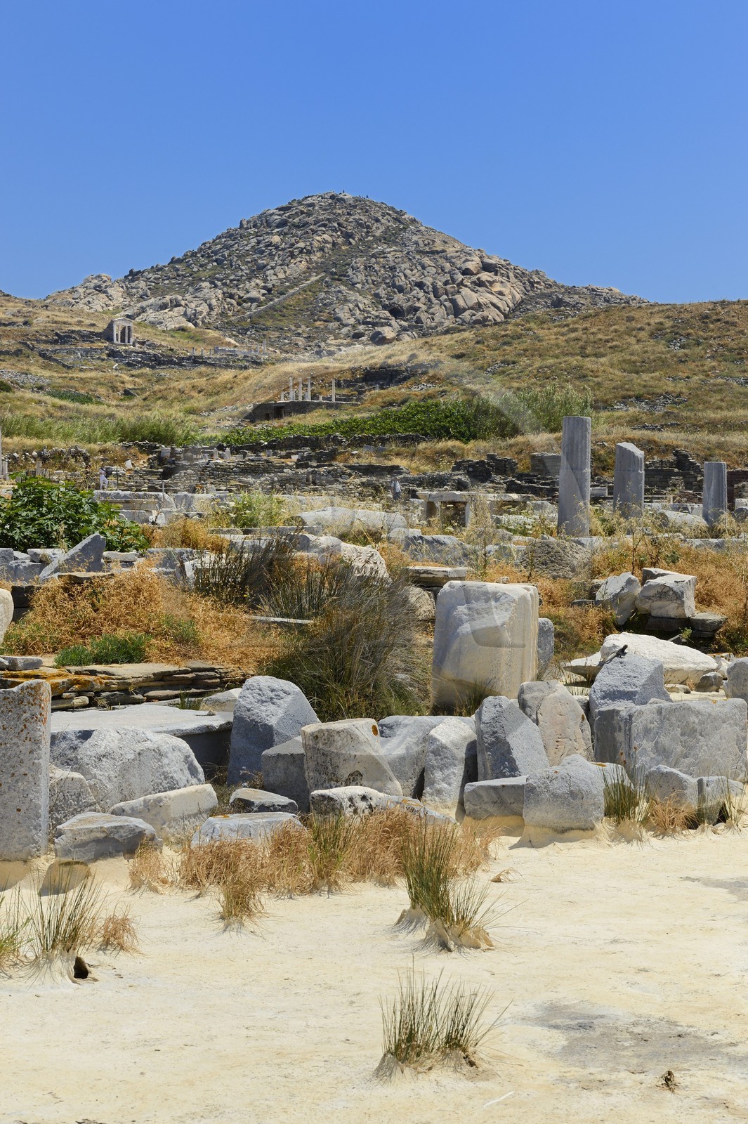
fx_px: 2184
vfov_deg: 28.9
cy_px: 562
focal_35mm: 70
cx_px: 374
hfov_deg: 19.4
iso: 200
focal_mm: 70
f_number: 14
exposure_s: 1/320
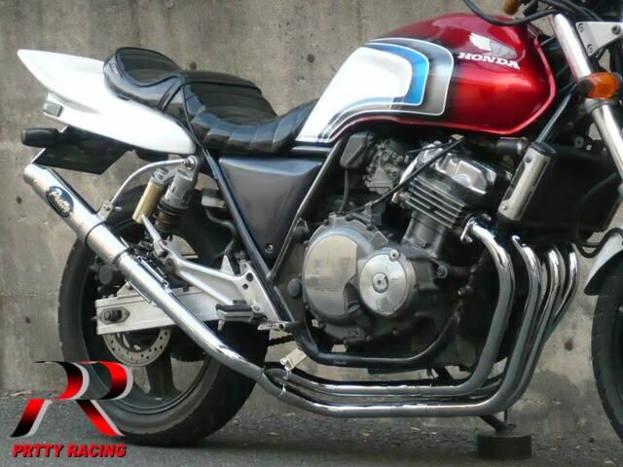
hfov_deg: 19.4
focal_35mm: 101
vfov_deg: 14.6
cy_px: 234
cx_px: 312
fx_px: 1818
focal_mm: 11.1
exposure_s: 1/30
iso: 200
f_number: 4.5
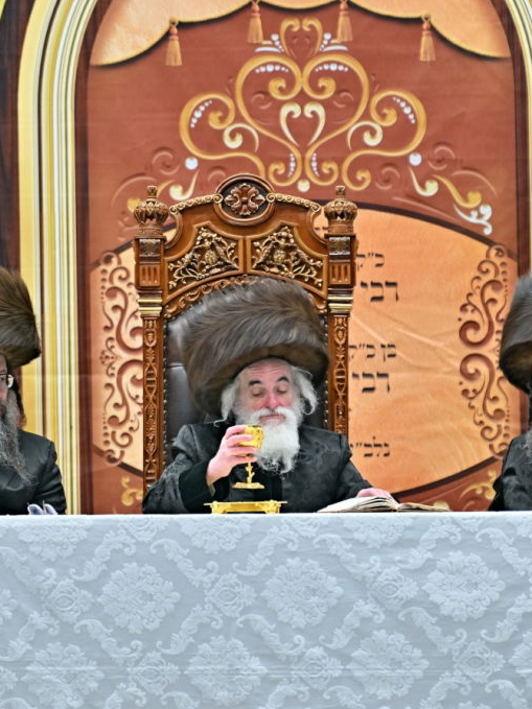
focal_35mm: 435
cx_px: 261
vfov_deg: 4.6
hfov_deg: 3.4
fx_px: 8917
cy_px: 354
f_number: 2.8
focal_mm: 200
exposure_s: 1/400
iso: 250
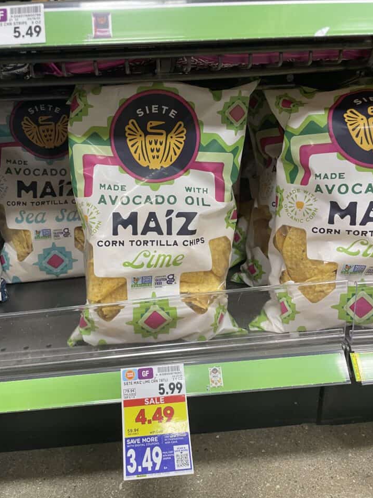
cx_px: 174
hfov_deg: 49.7
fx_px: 402
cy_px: 242
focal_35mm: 28
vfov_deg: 63.4
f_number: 1.6
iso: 125
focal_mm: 4.2
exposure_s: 1/60
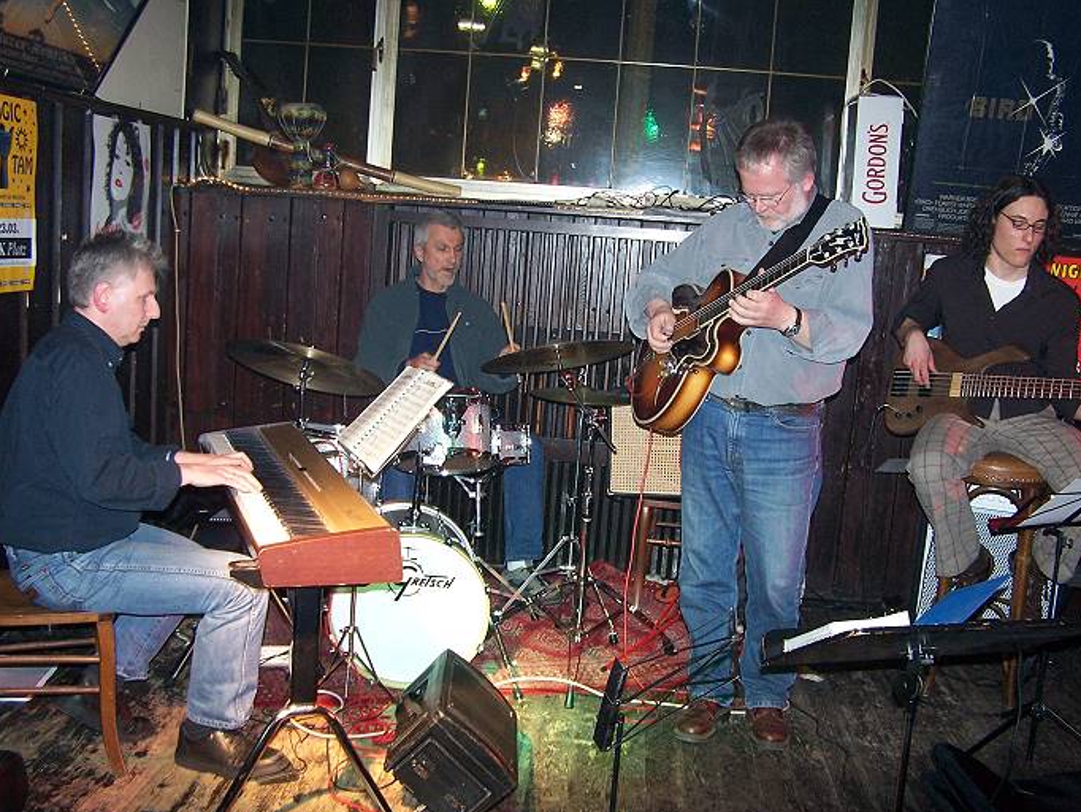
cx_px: 552
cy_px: 413
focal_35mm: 39
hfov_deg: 47.8
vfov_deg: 36.8
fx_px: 1218
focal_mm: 6.3
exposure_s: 1/60
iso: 140
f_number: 2.8
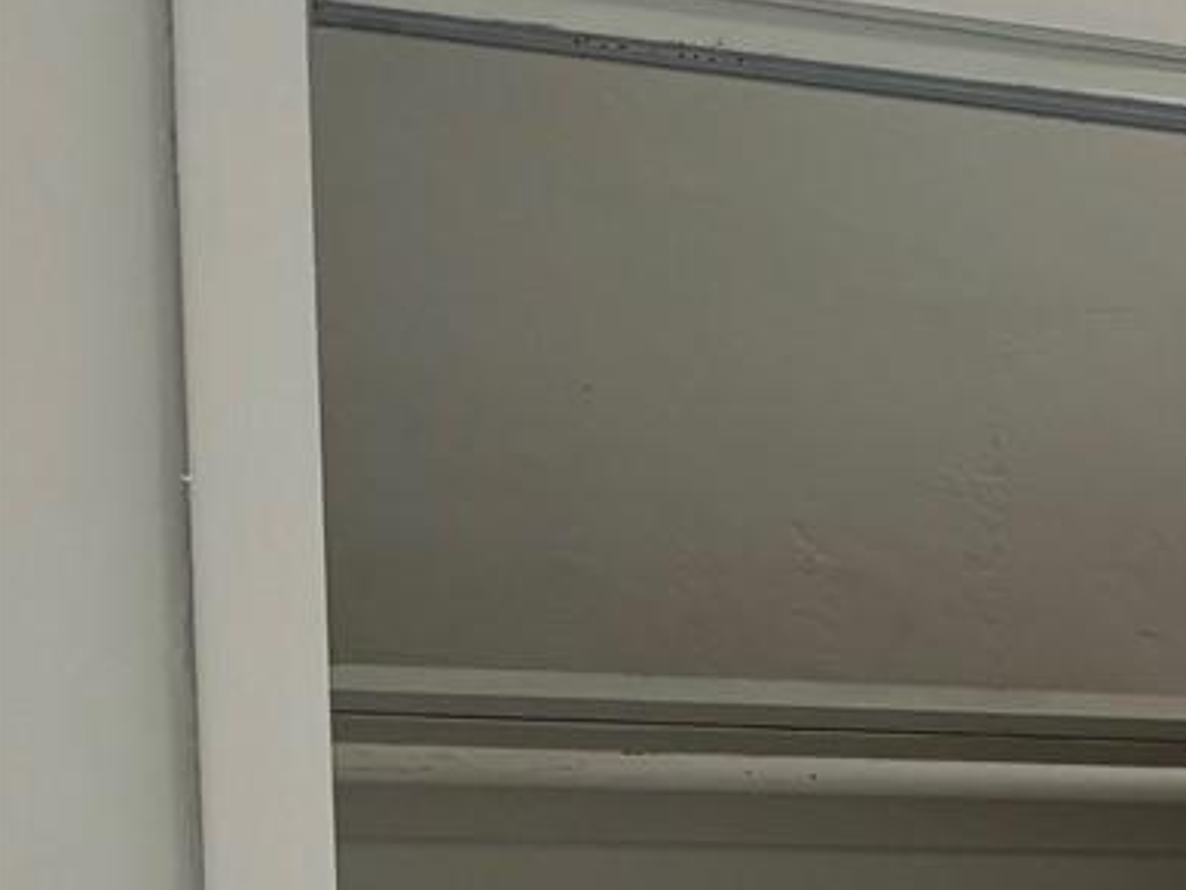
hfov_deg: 15.5
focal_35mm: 99
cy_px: 1162
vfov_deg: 14.3
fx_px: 3392
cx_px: 2430
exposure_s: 1/301
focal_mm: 6.76
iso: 80
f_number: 1.78
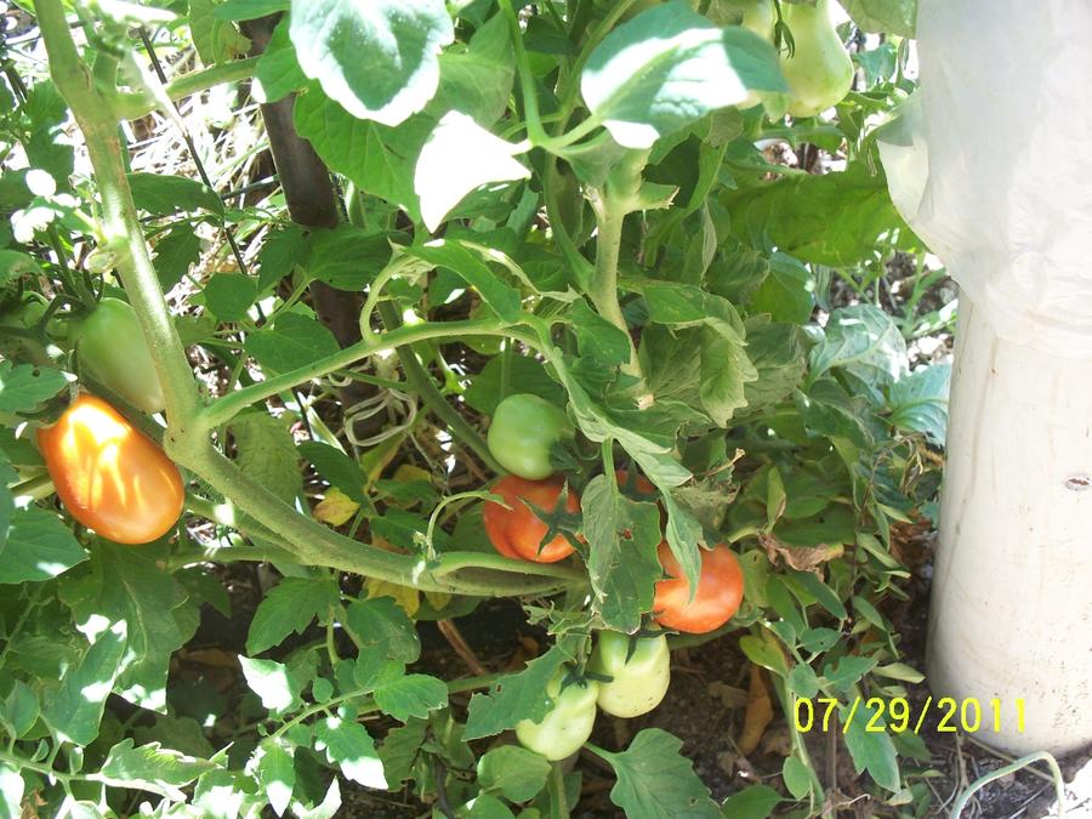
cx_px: 546
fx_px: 1483
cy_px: 410
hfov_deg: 40.4
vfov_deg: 30.9
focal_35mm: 47
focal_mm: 9.86
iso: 80
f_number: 2.9
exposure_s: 1/80
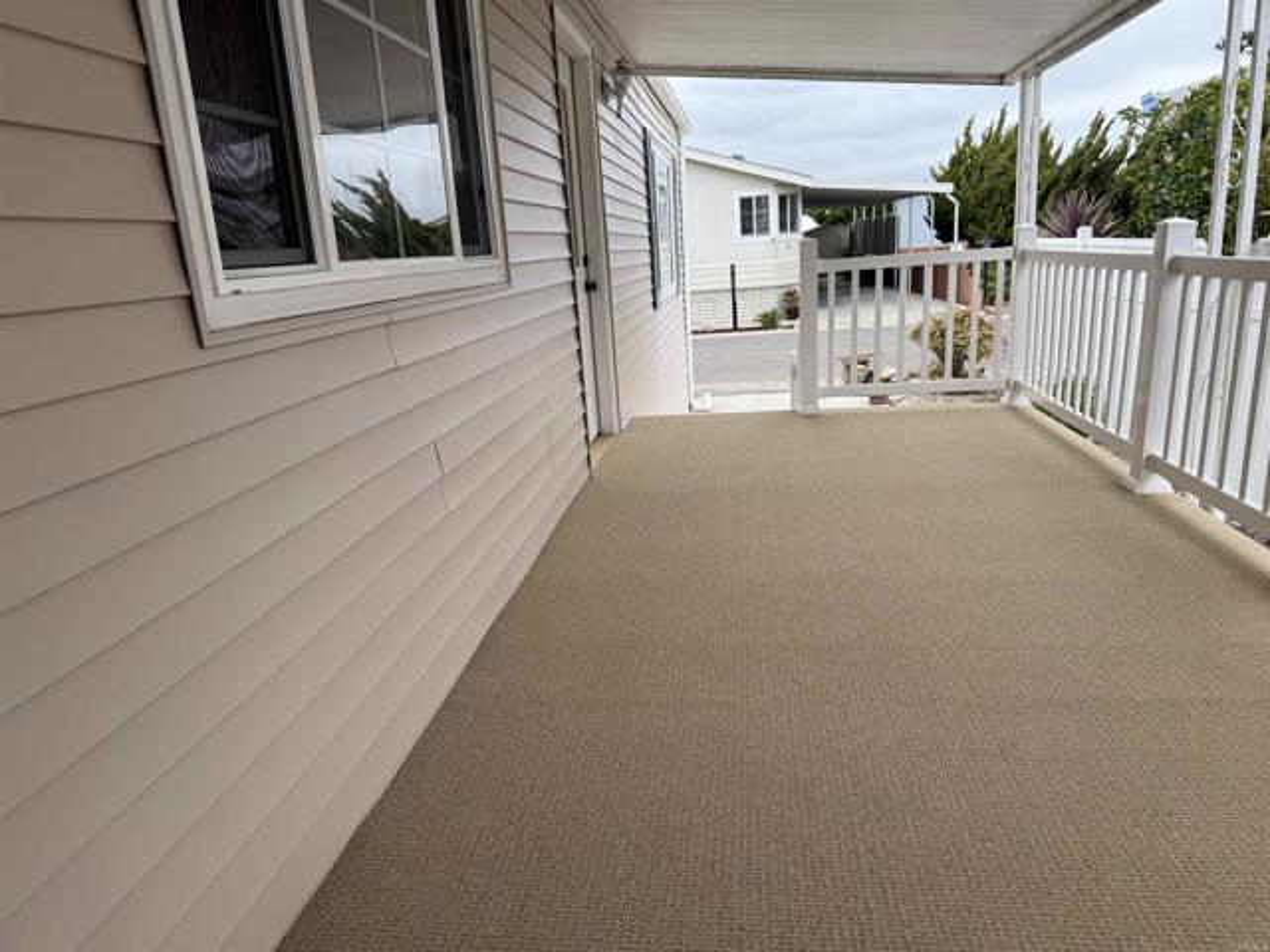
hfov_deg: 71.6
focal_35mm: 24
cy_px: 476
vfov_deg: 56.8
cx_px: 635
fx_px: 881
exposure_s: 1/750
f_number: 1.78
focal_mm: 6.76
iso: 80
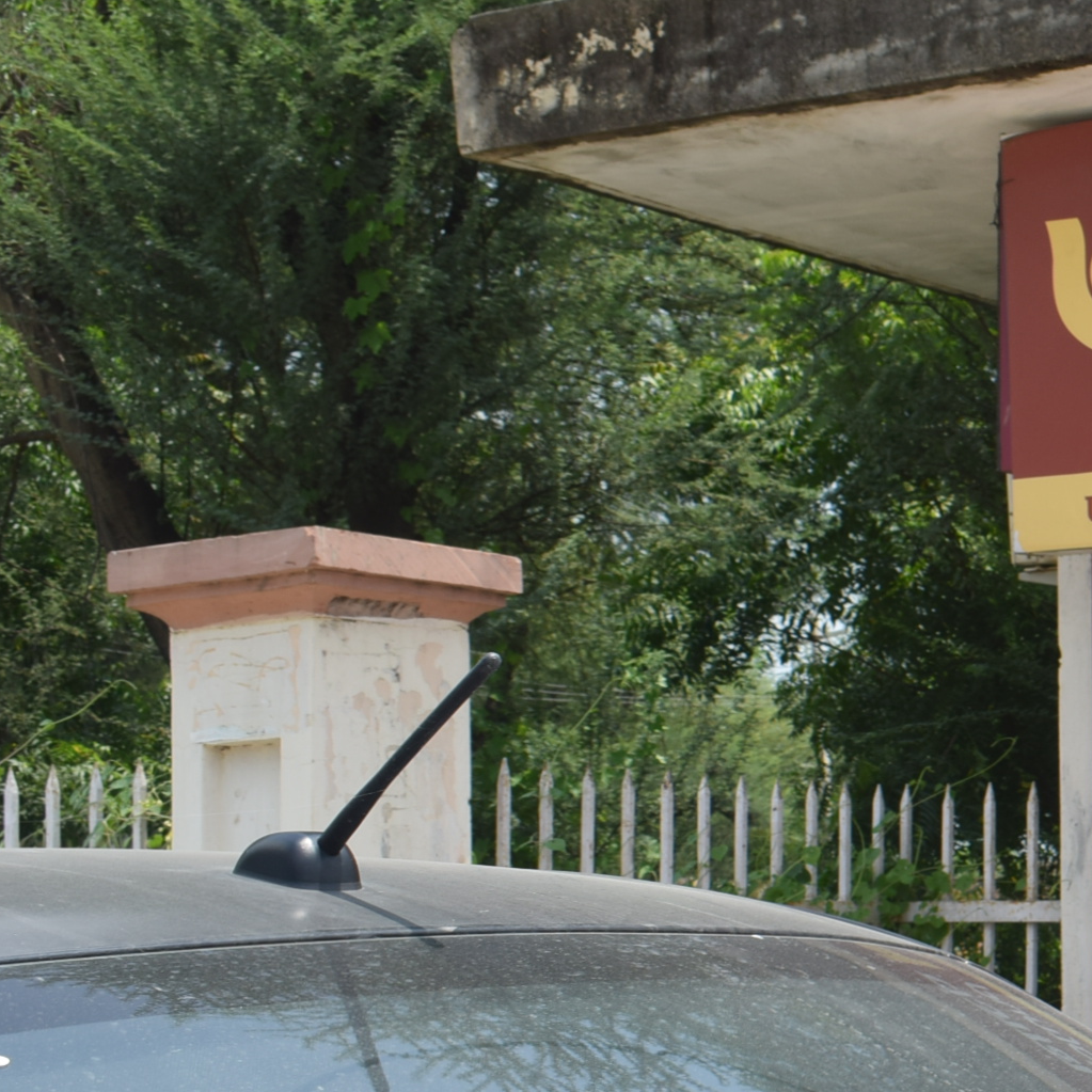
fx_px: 3328
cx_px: 1587
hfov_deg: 17.0
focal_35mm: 93
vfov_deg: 18.6
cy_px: 742
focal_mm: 25
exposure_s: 1/200
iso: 100
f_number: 10
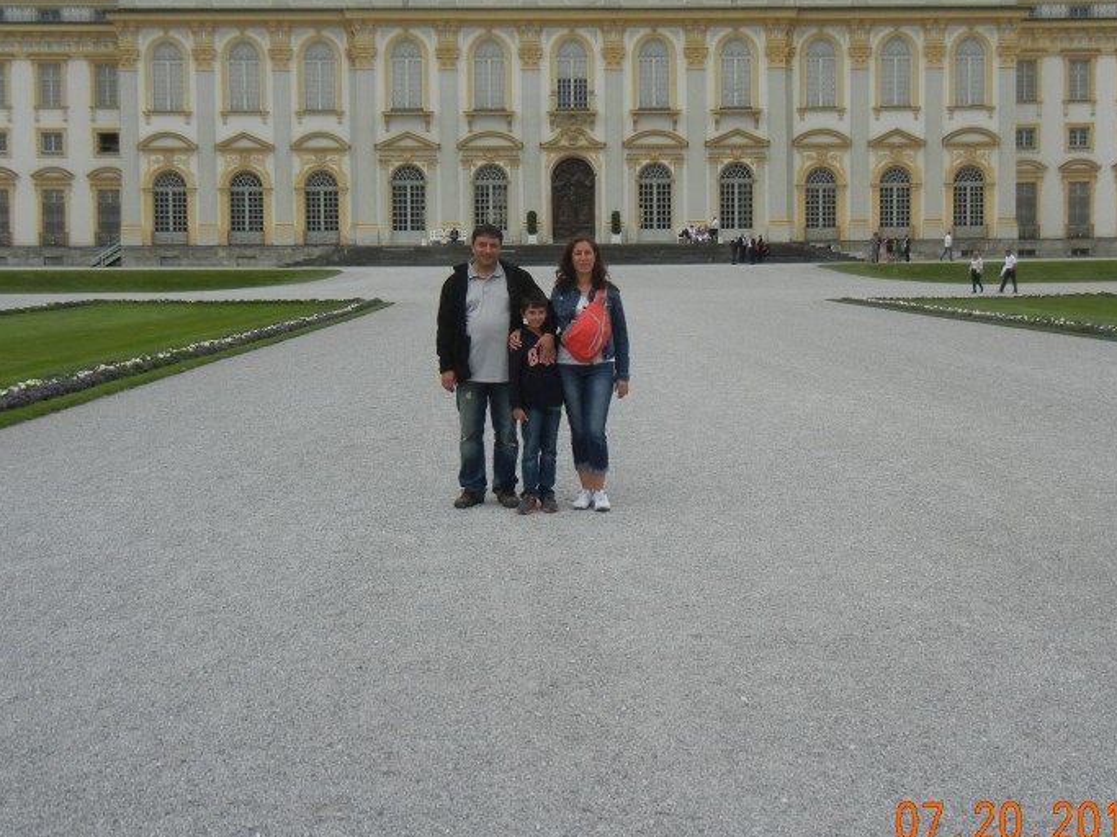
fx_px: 1452
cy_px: 325
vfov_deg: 32.1
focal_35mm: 45
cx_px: 572
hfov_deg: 42.1
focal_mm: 5.4
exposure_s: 1/402
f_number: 7
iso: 160
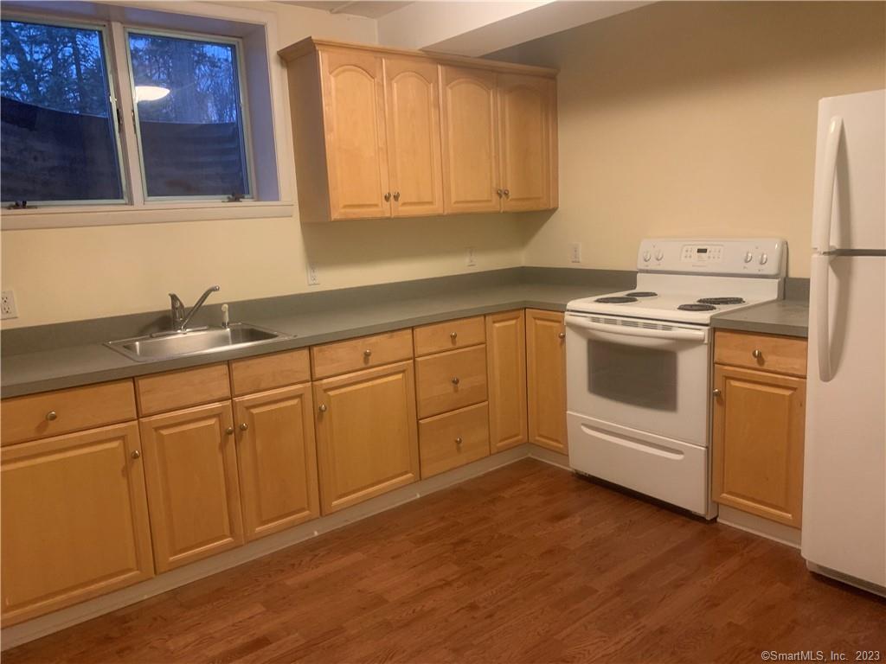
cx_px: 443
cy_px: 332
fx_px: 665
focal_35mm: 26
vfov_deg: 53.1
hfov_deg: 67.3
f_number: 1.8
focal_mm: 4.25
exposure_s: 1/40
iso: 320
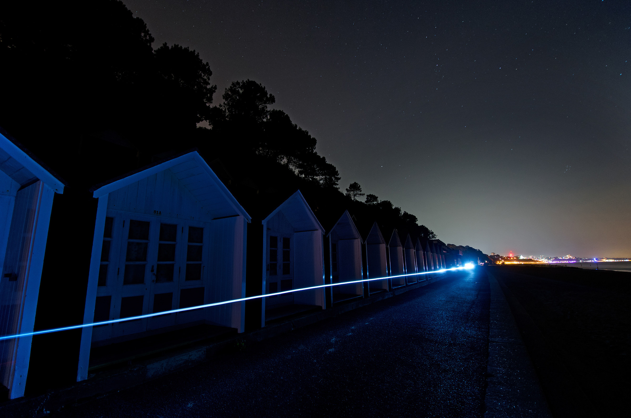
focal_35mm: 15
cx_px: 316
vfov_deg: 77.1
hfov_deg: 100.5
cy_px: 209
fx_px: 262
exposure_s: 30
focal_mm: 10
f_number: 5.6
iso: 400
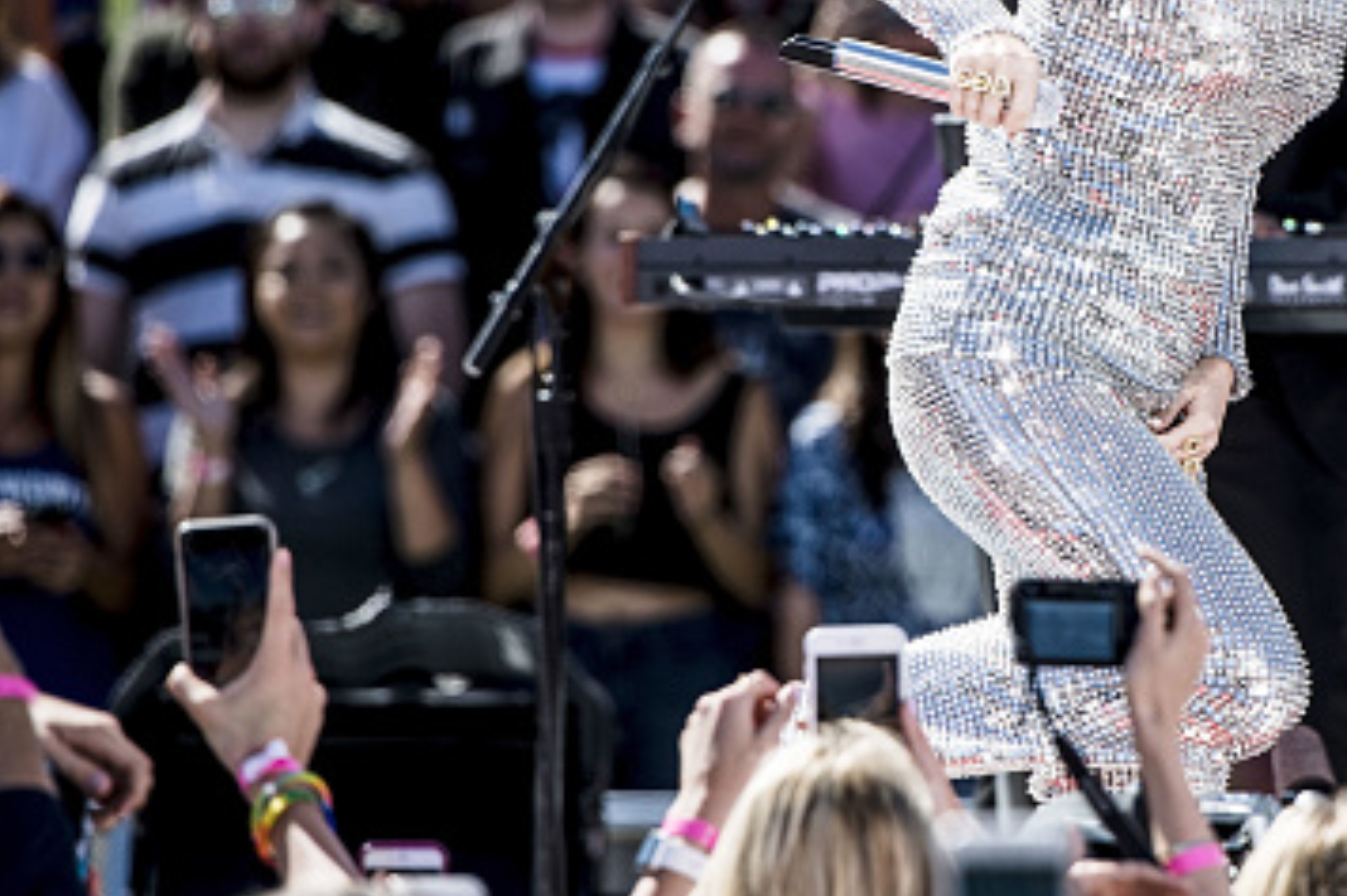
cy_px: 242
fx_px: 24982
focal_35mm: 668
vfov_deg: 2.1
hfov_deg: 3.1
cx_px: 1097
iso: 400
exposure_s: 1/1250
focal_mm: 400
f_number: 6.3
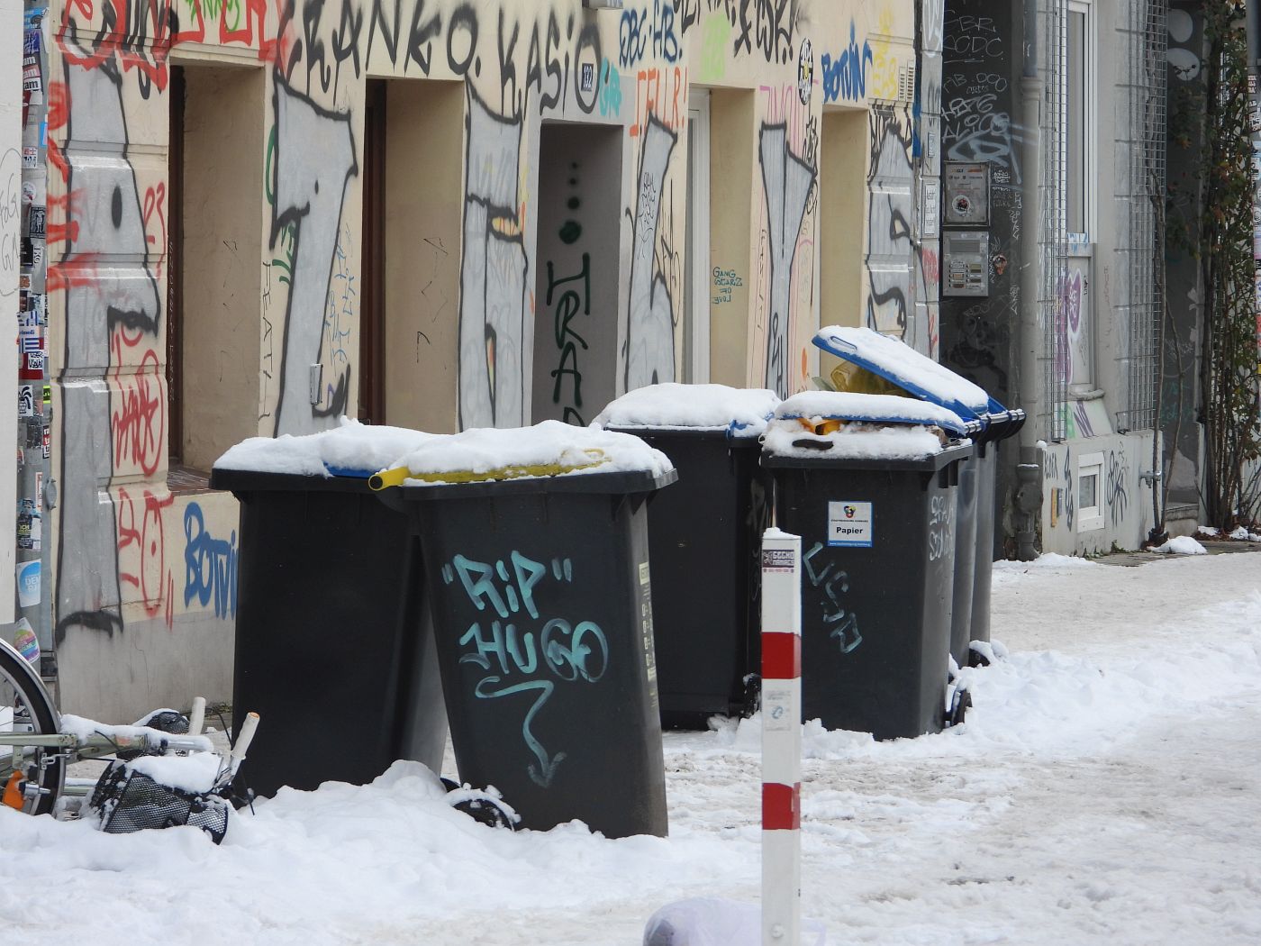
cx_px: 630
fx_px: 8561
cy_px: 473
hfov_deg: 8.4
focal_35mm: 235
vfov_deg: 6.3
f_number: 4.5
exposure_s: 1/125
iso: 100
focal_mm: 42.2
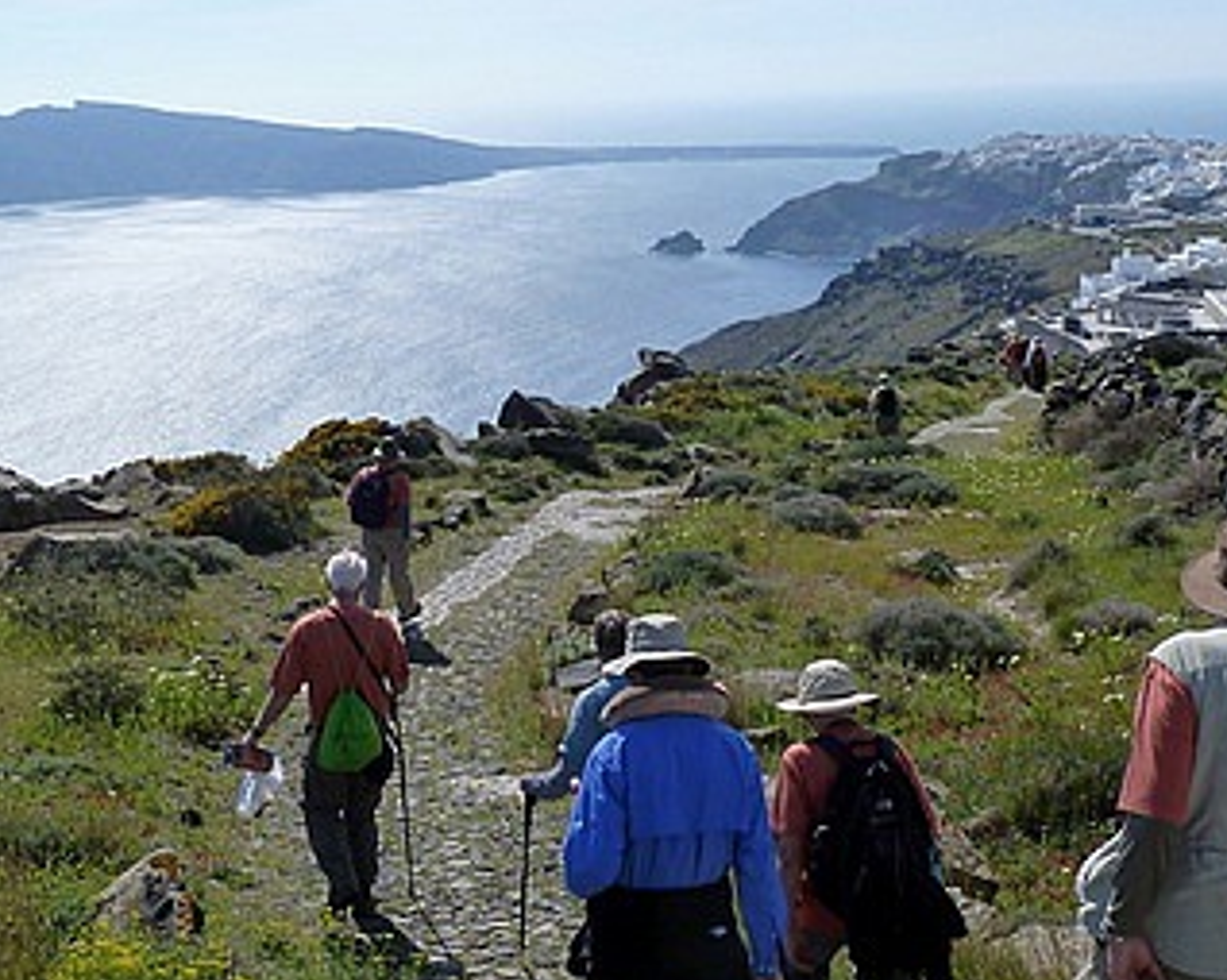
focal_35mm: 49
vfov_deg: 30.6
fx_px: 1778
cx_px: 428
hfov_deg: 37.7
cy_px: 345
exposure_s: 1/640
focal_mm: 4.7
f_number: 5.6
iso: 125
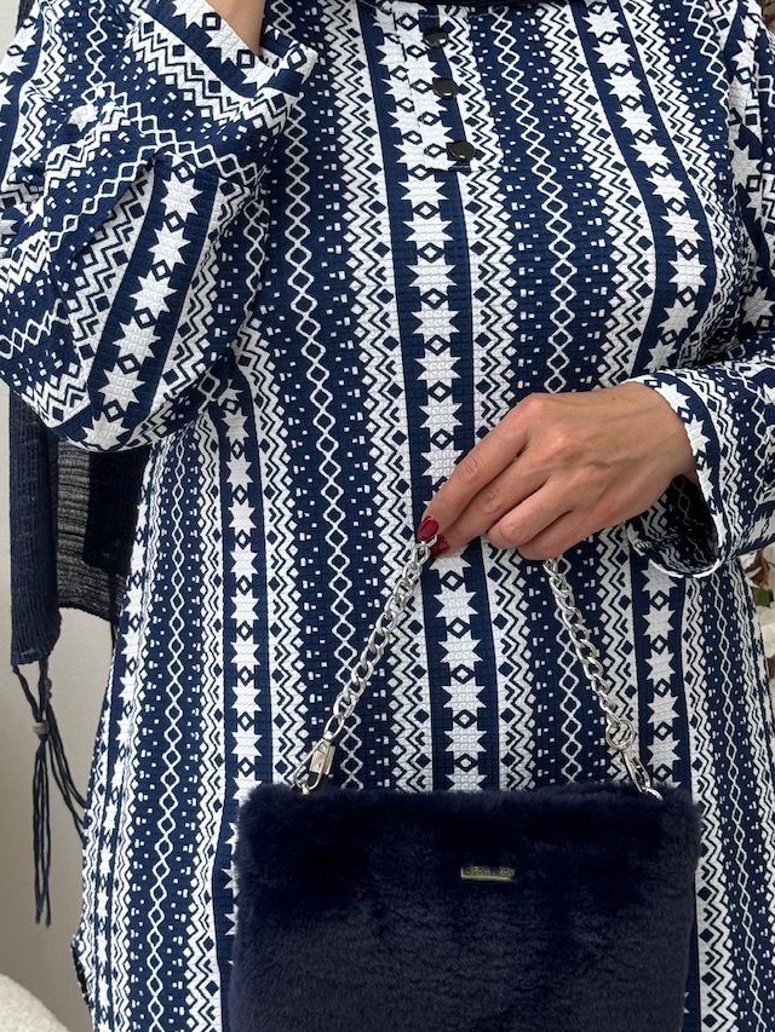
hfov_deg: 20.4
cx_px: 375
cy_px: 495
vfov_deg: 27.0
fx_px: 2149
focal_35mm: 72
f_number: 1.78
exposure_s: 1/284
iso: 64
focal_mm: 6.76
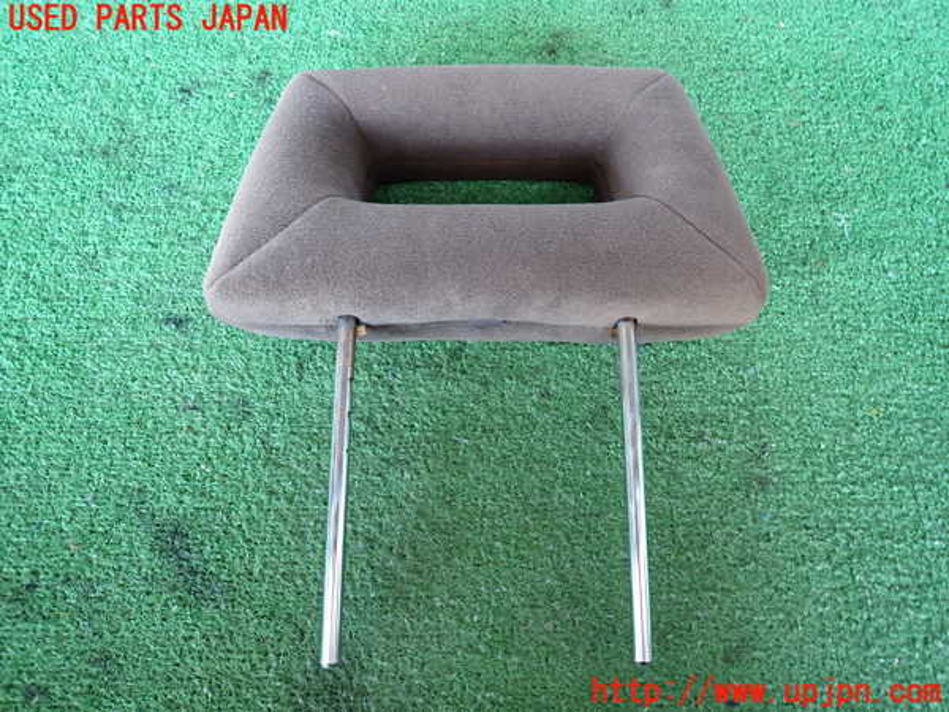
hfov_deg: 69.4
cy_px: 356
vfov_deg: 54.9
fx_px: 685
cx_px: 474
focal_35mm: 25
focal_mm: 4.5
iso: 320
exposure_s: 1/30
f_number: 2
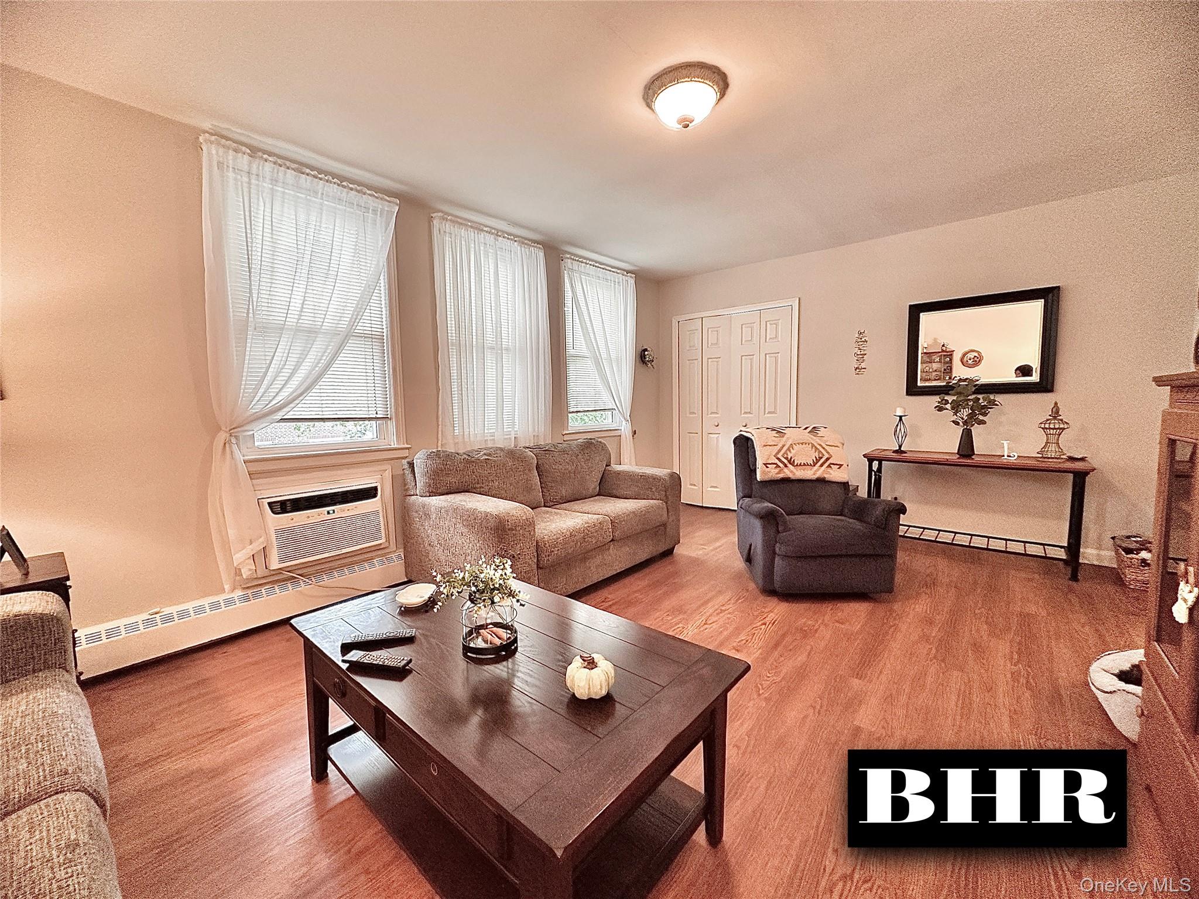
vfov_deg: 85.7
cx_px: 600
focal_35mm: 14
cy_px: 450
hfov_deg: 102.1
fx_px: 485
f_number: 2.2
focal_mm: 2.22
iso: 320
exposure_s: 1/60
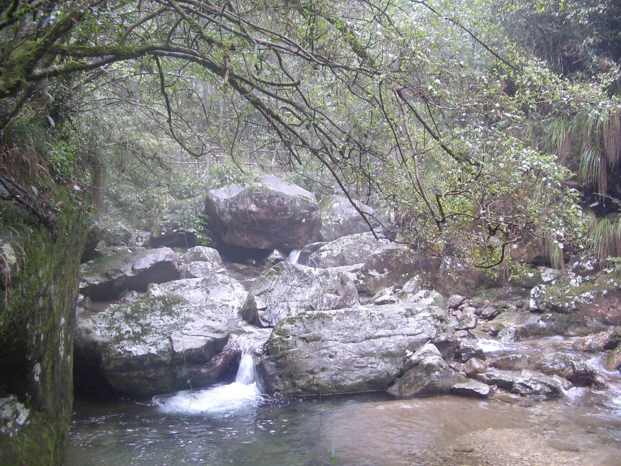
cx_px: 310
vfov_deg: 46.8
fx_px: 538
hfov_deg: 60.0
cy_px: 233
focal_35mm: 30
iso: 100
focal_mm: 5.8
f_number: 2.9
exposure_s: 1/38
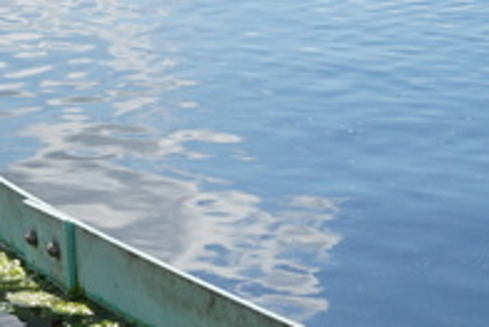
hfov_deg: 10.7
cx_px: 40
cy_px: 273
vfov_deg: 7.2
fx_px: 2596
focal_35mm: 191
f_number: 14
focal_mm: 50
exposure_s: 1/100
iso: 100
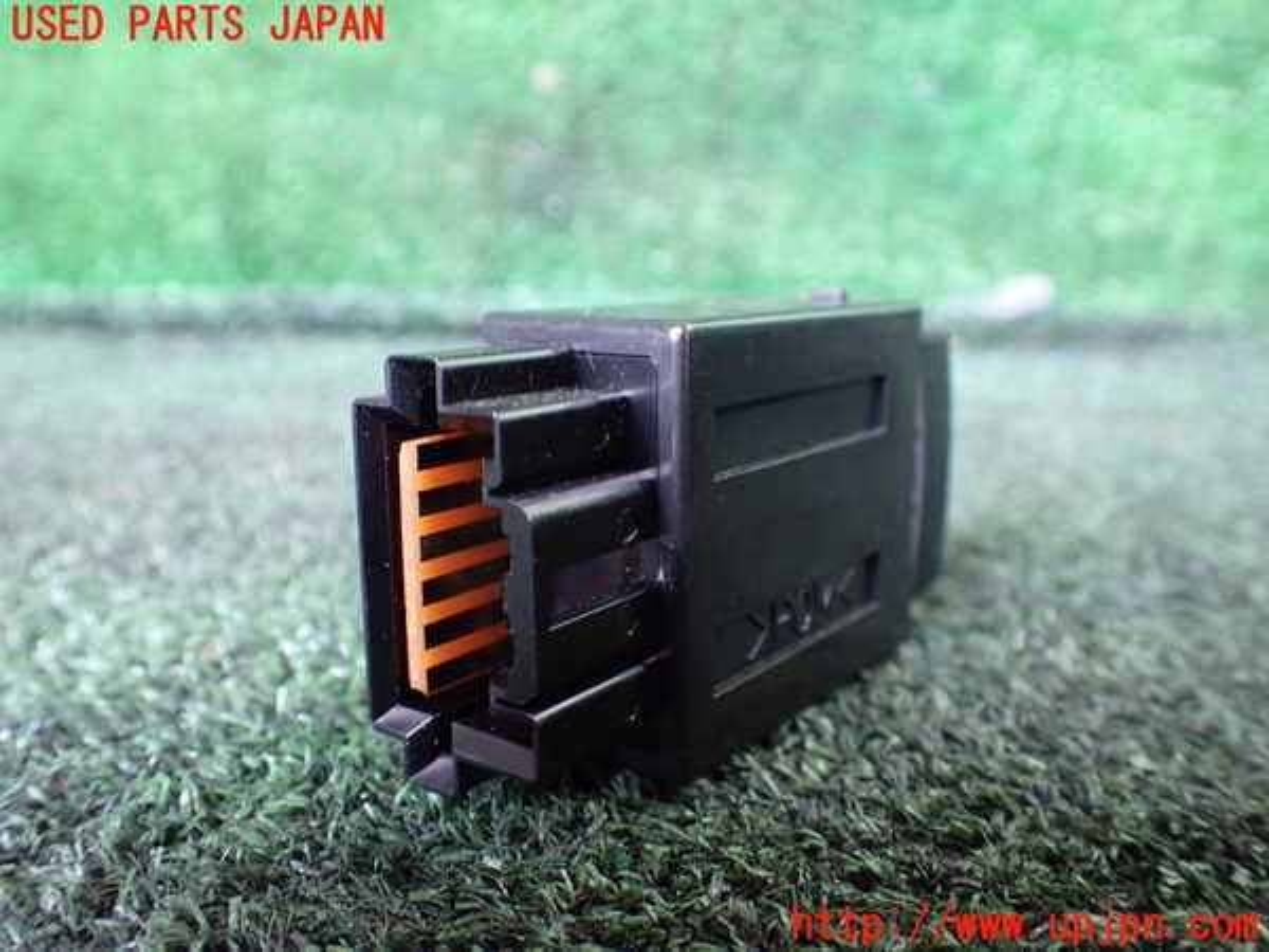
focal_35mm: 30
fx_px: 1100
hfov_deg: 60.0
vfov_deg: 46.8
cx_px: 634
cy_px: 476
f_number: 2.3
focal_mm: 5.4
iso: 1000
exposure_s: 1/30
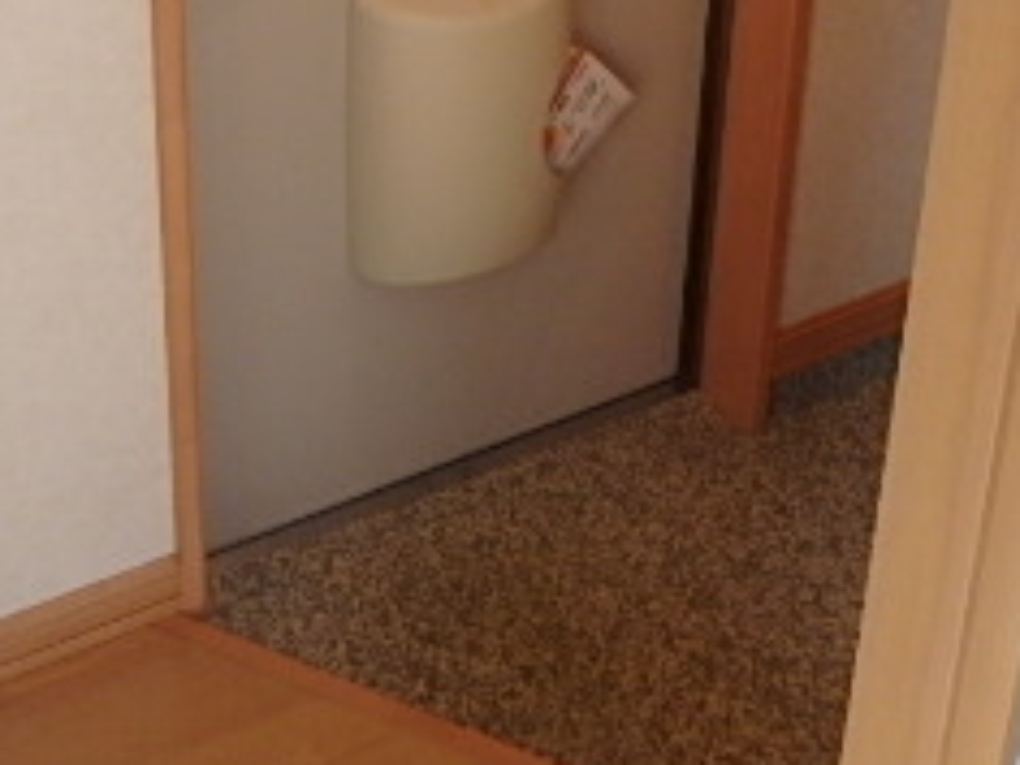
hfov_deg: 33.8
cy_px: -216
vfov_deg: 23.0
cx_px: 480
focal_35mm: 57
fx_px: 1680
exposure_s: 1/30
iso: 250
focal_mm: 3.7
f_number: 3.5
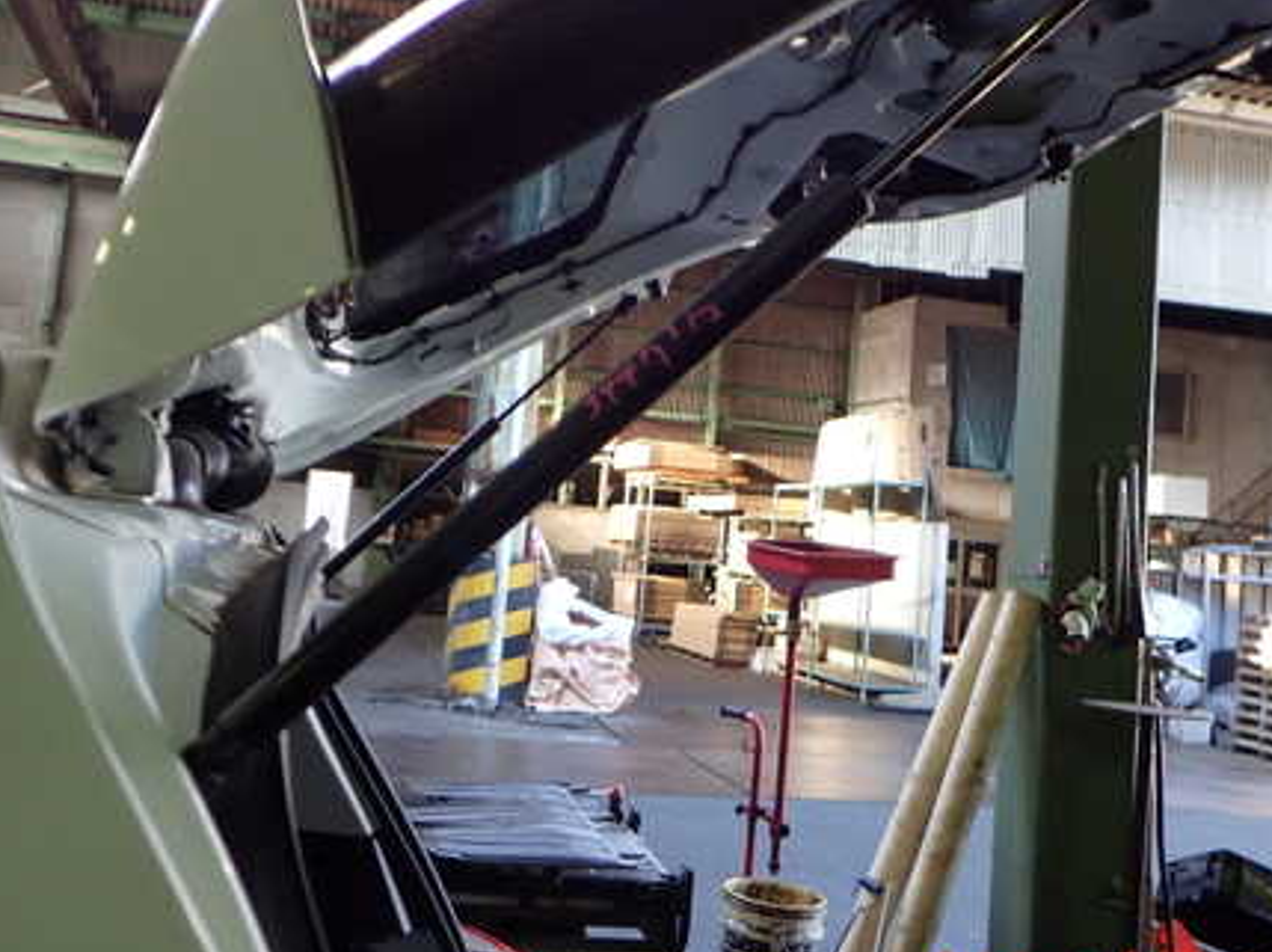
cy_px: 353
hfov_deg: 44.7
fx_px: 1542
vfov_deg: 34.1
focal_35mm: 42
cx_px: 721
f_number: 2.3
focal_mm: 5.4
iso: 200
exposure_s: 1/60
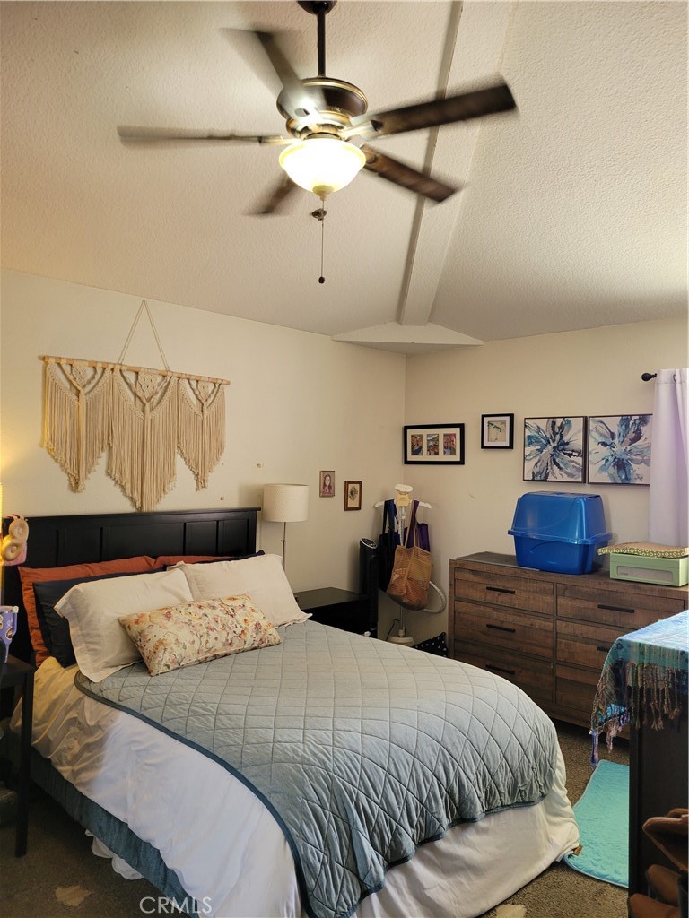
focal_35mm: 26
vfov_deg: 67.3
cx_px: 344
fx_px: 690
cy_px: 459
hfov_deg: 53.1
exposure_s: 1/60
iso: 160
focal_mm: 5.4
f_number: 1.8
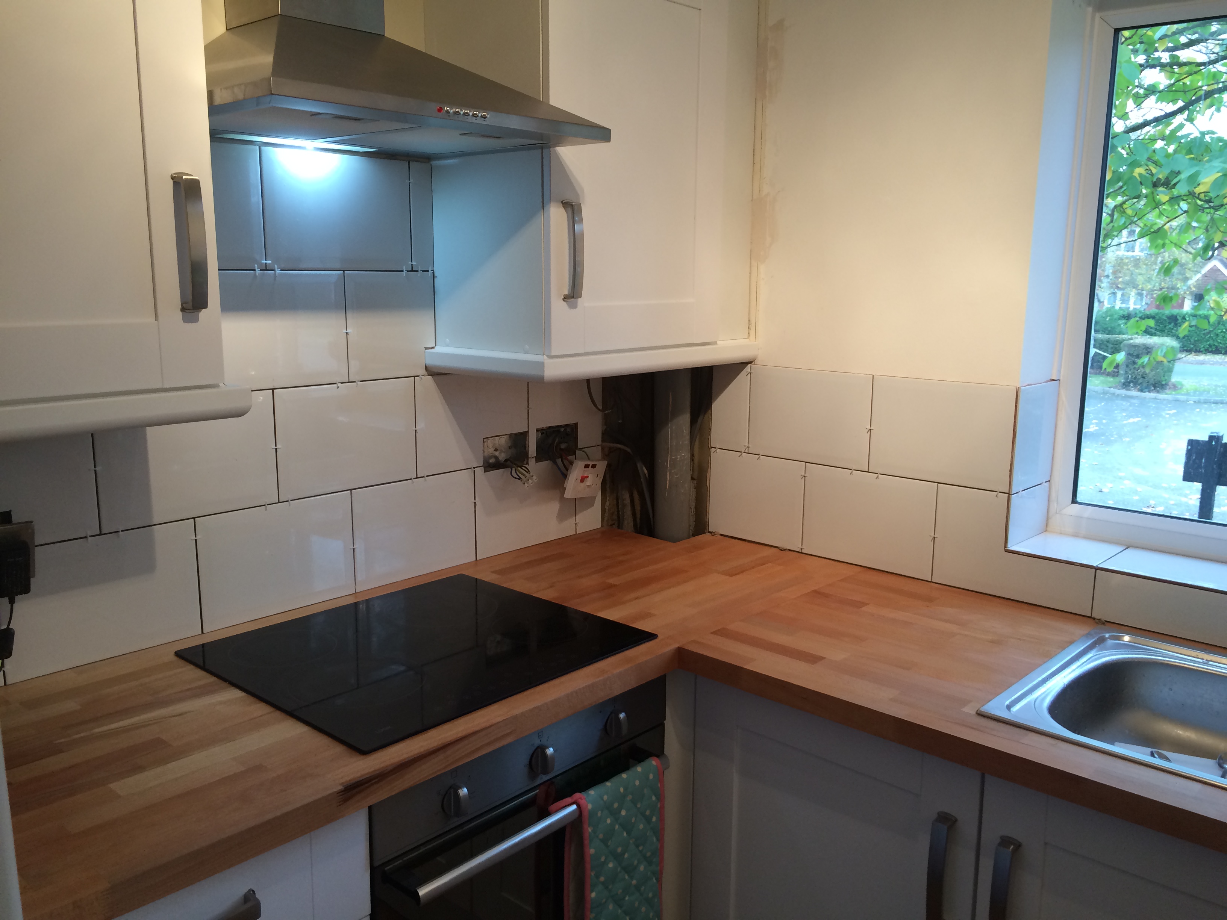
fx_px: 1028
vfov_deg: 48.2
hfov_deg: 61.7
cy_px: 460
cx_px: 614
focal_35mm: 29
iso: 50
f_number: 2.2
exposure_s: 1/33
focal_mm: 4.15
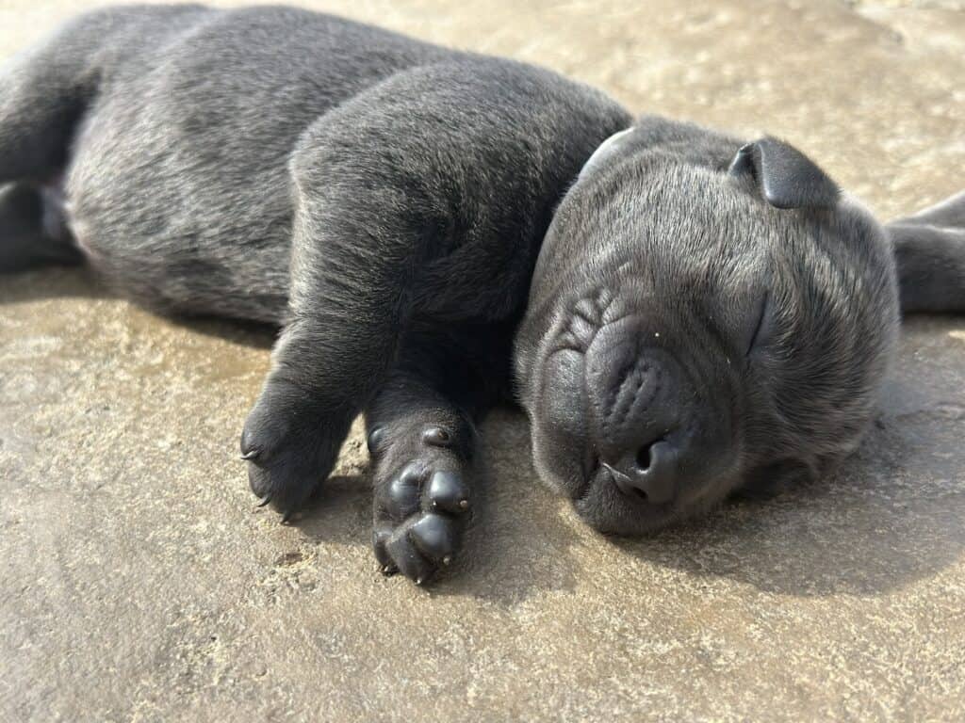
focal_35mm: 48
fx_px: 1338
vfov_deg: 30.3
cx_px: 482
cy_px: 362
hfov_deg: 39.7
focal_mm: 6.86
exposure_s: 1/1475
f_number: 1.78
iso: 80
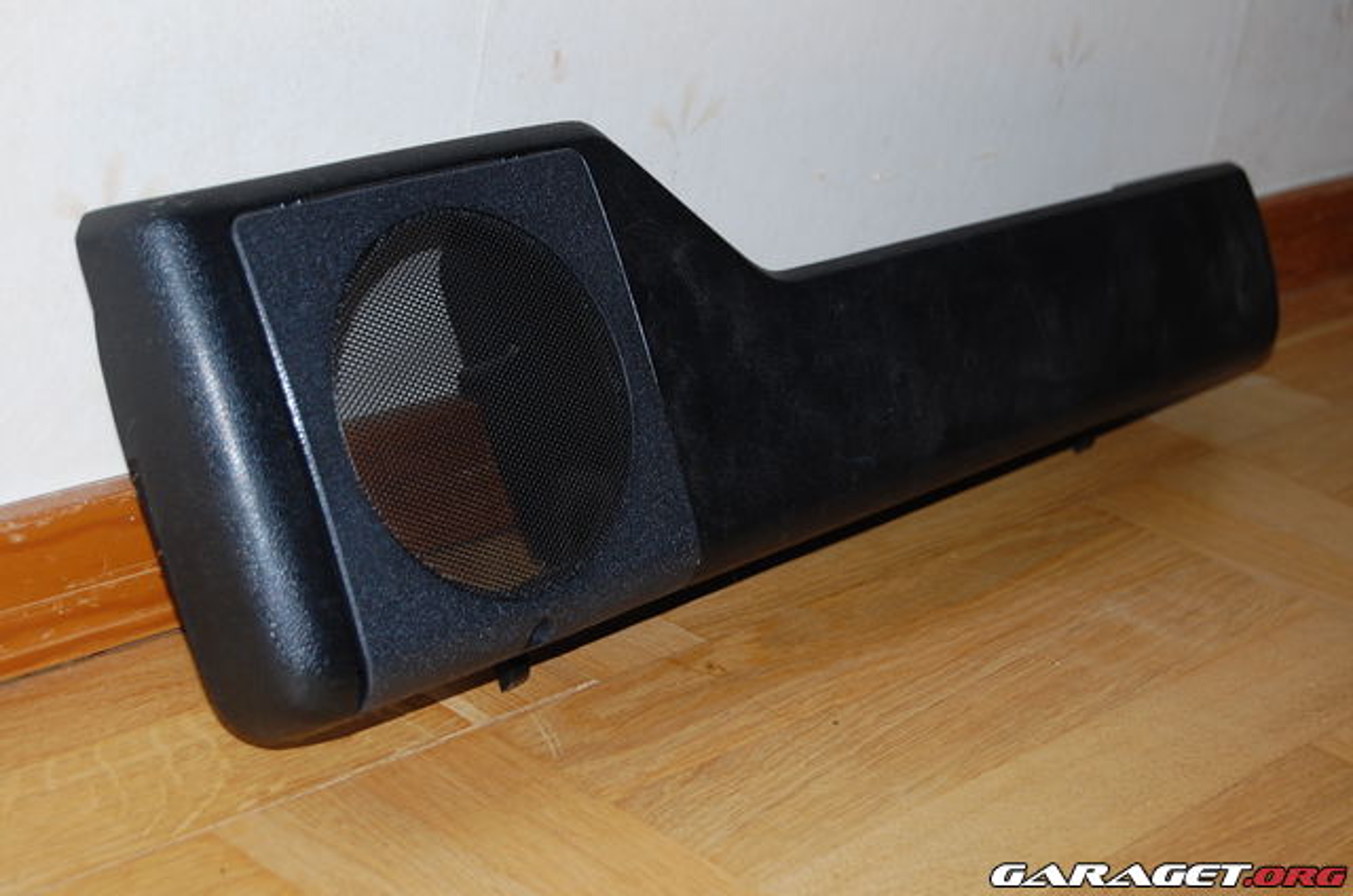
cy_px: 448
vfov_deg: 18.1
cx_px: 676
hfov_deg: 27.0
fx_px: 2813
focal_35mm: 75
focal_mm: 50
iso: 200
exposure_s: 1/125
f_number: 5.6
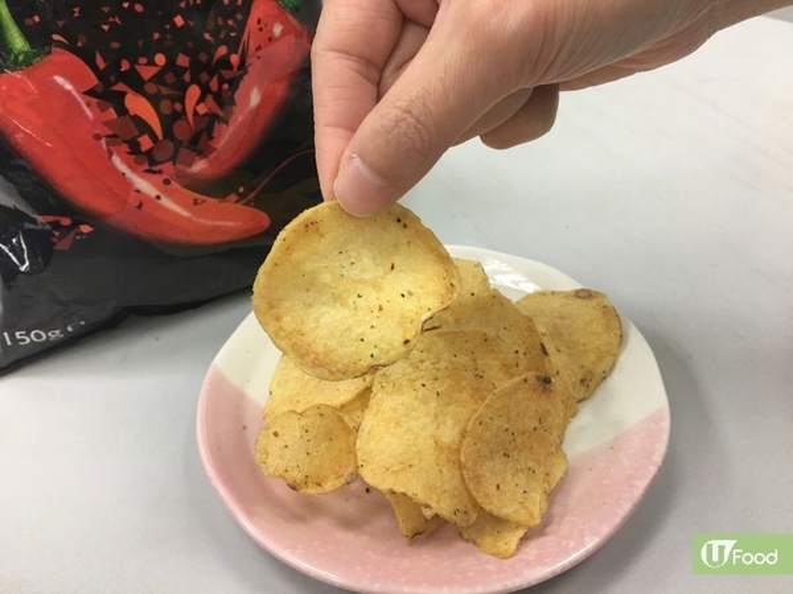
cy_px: 297
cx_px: 396
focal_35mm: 29
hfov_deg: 61.7
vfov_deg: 48.2
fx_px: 664
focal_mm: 4.15
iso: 50
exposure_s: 1/33
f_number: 2.2
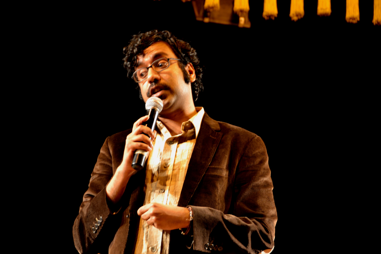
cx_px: 190
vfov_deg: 13.0
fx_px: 1111
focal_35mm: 105
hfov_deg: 19.5
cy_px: 127
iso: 400
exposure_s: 1/8
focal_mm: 70
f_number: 5
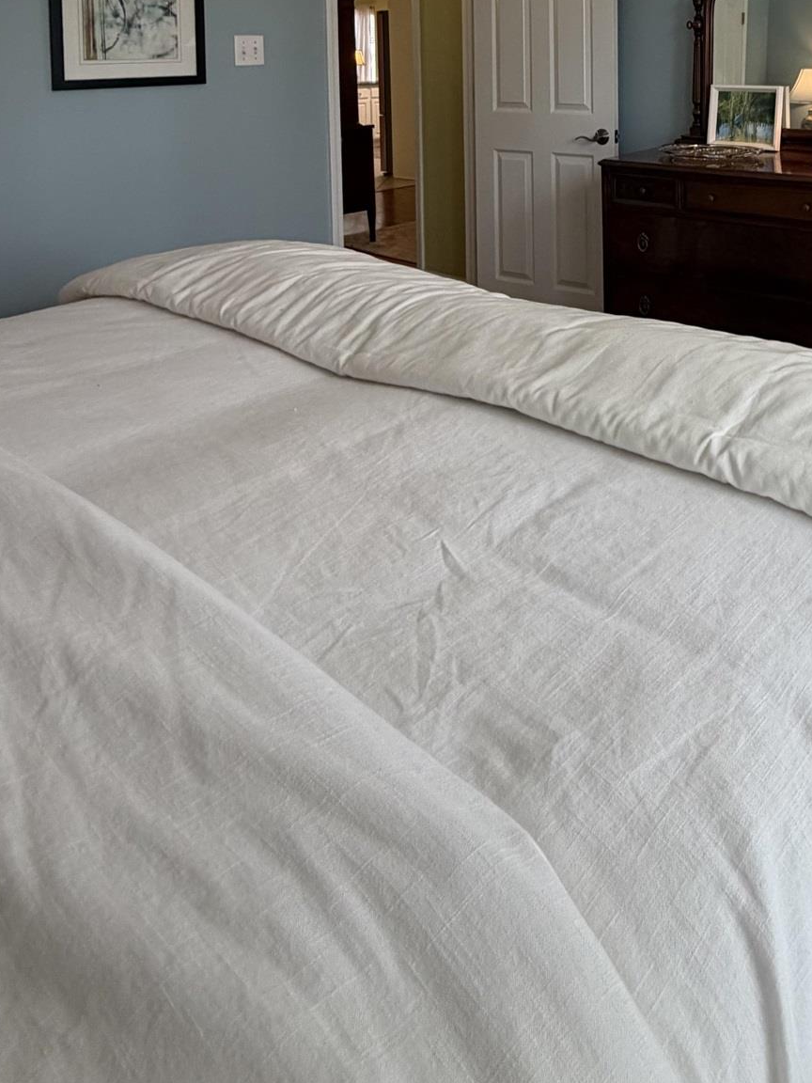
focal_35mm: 28
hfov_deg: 47.8
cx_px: 610
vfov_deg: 54.2
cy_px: 84
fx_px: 876
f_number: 2.2
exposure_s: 1/120
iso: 160
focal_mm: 2.22
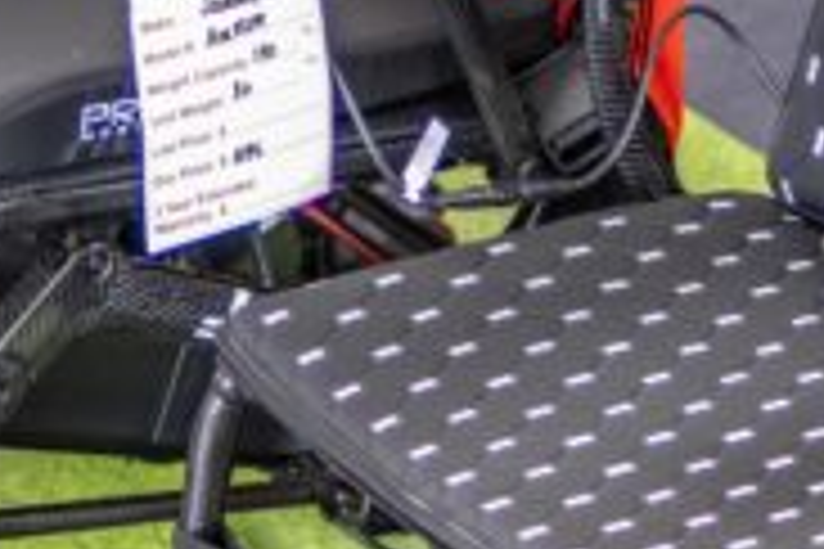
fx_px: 4486
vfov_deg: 7.0
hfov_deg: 10.5
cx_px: 288
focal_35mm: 196
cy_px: -101
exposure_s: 1/550
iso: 2500
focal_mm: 23
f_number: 1.4
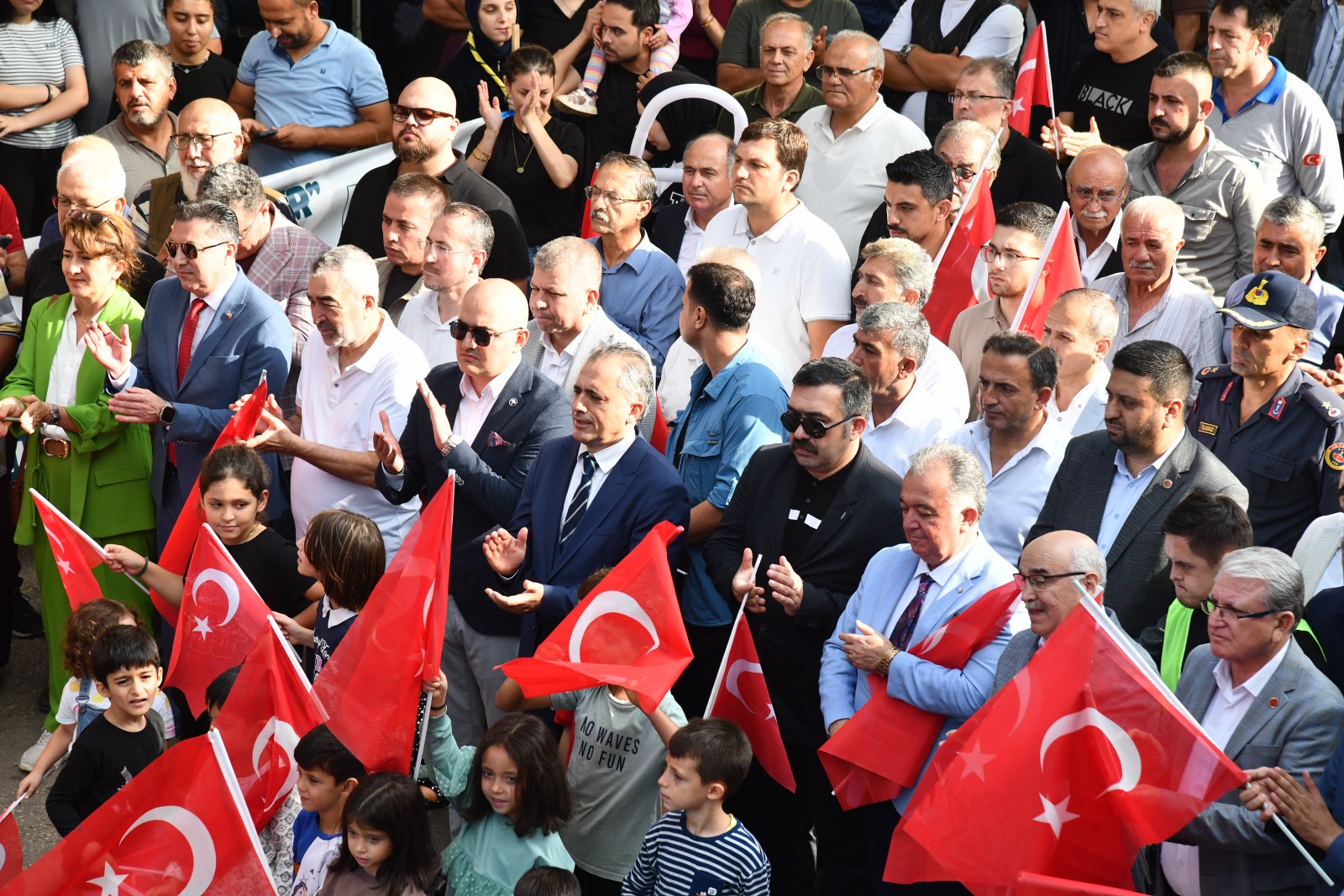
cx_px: 672
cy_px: 448
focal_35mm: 120
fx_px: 4480
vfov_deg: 11.4
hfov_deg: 17.1
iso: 1250
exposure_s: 1/640
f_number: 7.1
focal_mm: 120
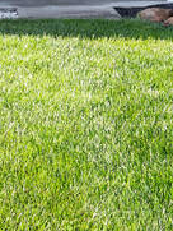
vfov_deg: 8.4
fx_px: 1484
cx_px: 140
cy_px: -246
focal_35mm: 223
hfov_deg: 6.7
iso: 250
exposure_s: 1/160
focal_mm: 35
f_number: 9
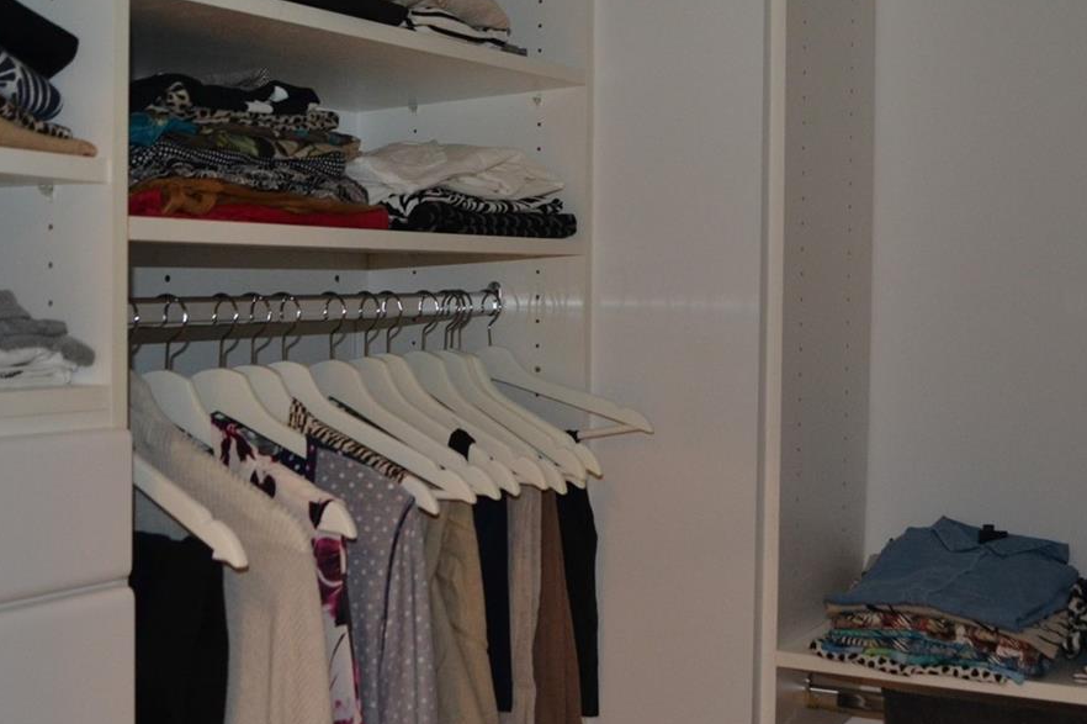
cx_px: 546
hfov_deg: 40.4
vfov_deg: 27.5
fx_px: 1479
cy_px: 310
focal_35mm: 49
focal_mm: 18
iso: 1100
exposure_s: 1/60
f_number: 3.5
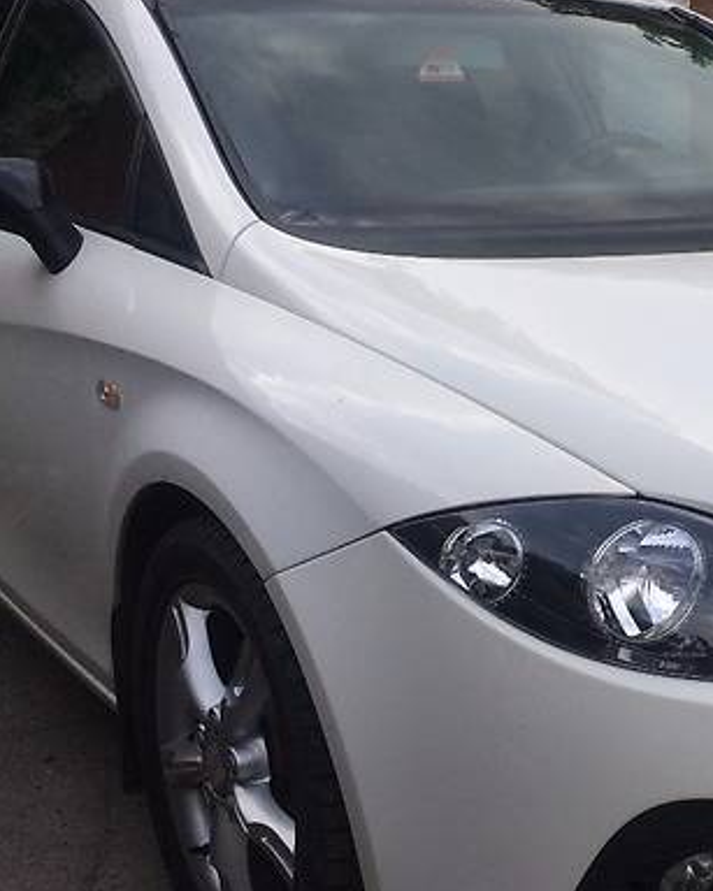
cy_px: 483
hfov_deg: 25.1
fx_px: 1557
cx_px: 625
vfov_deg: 31.9
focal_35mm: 59
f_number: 2.2
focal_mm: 4.2
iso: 32
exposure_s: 1/1001
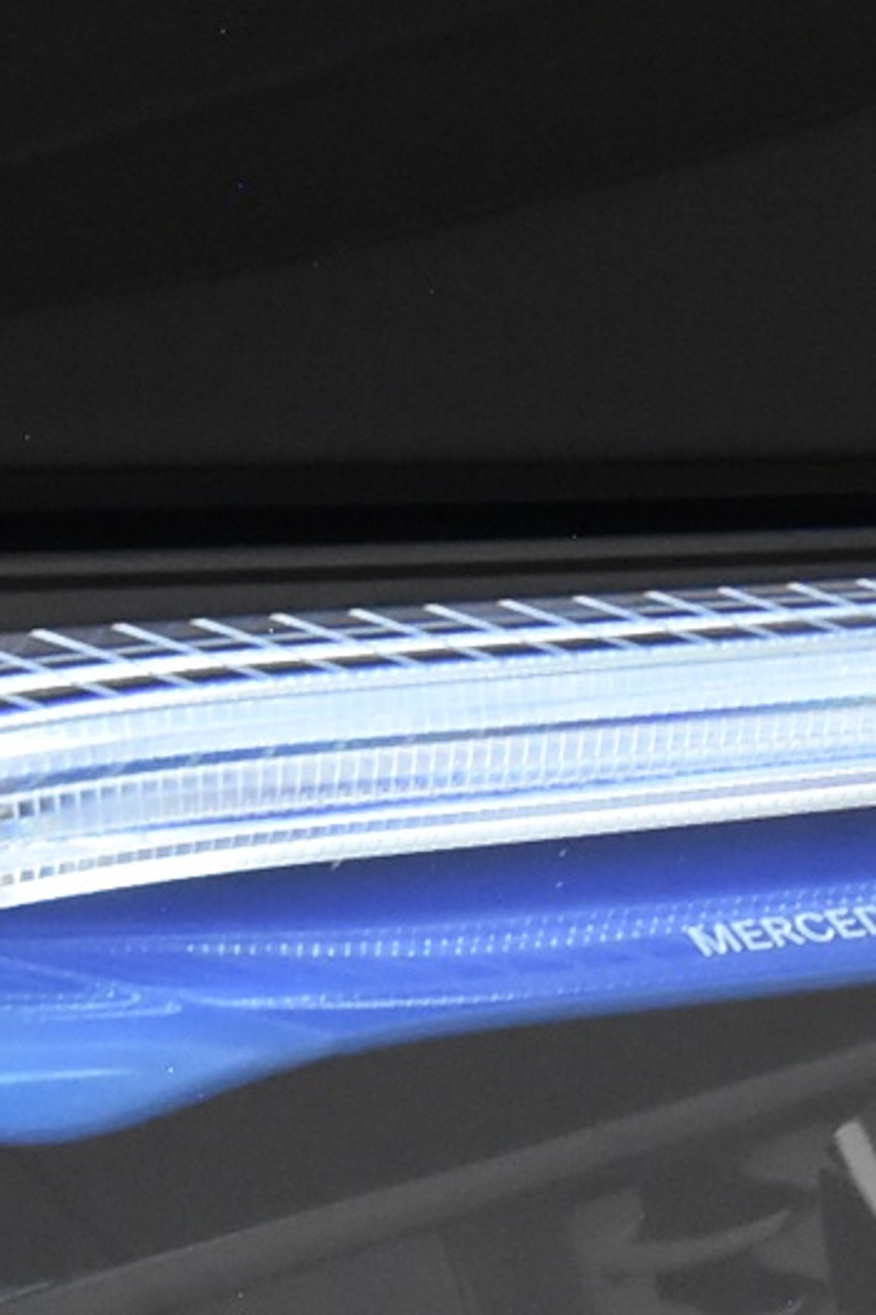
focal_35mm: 143
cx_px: 501
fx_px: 5219
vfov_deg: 14.2
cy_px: 1264
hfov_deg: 9.6
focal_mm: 20
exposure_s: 1/60
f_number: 5.6
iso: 3200
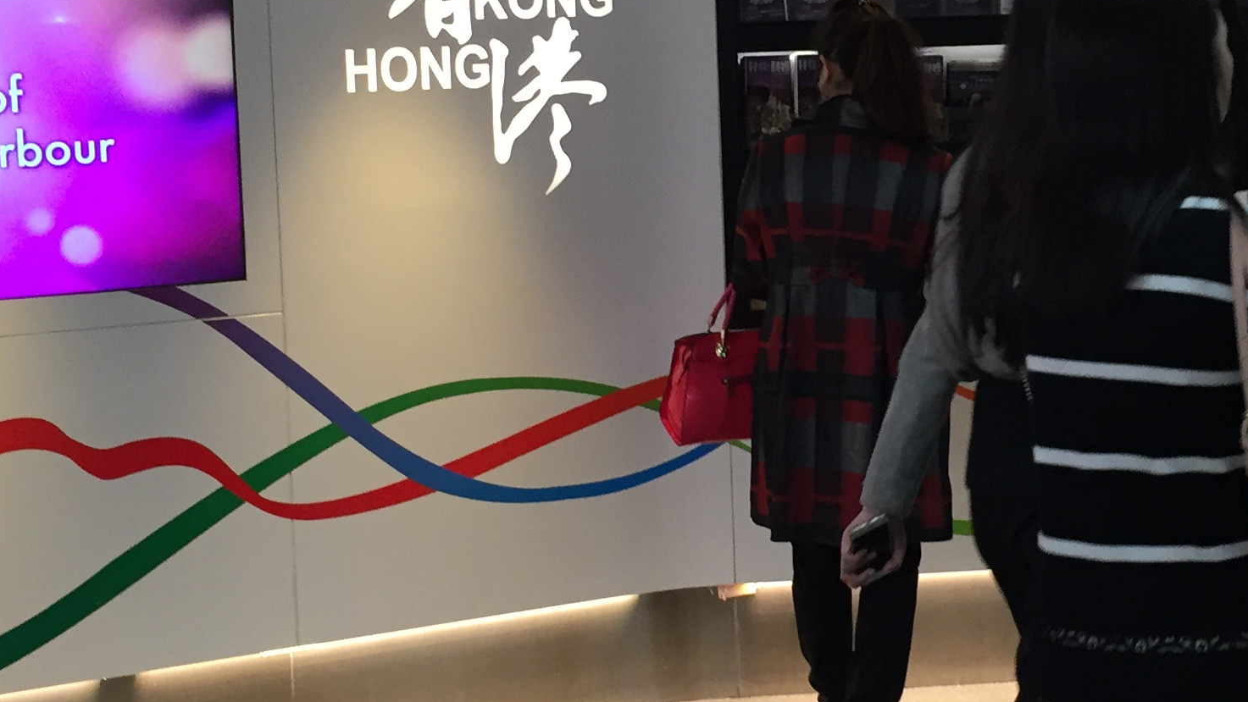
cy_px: 204
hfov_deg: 29.9
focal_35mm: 70
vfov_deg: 17.2
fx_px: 2317
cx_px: 839
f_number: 2.2
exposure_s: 1/33
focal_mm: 4.15
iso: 64
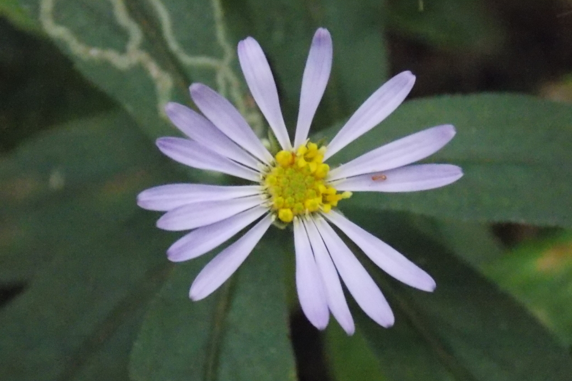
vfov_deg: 11.1
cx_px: 286
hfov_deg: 16.7
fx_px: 1954
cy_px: 204
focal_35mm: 123
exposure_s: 1/125
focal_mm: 20.9
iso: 1250
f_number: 4.8
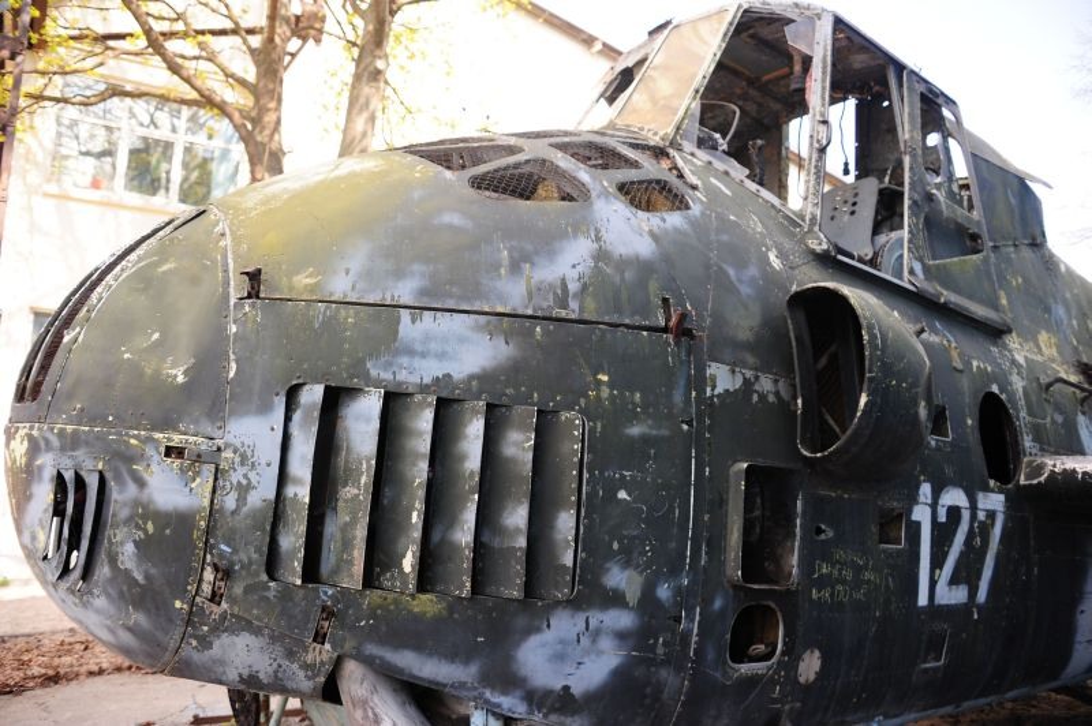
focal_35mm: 28
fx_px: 849
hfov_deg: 65.5
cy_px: 363
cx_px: 546
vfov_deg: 46.3
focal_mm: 28
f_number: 5
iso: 200
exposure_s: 1/100
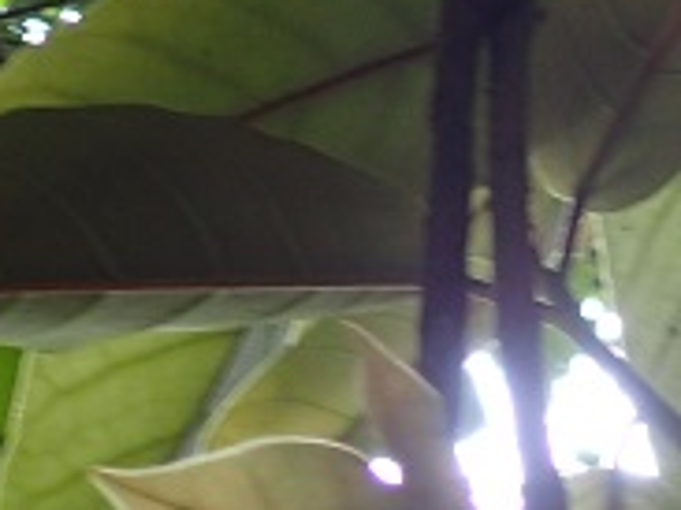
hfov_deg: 12.6
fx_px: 2969
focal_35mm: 151
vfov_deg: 9.8
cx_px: 904
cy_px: 101
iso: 125
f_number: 2.3
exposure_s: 1/60
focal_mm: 5.5
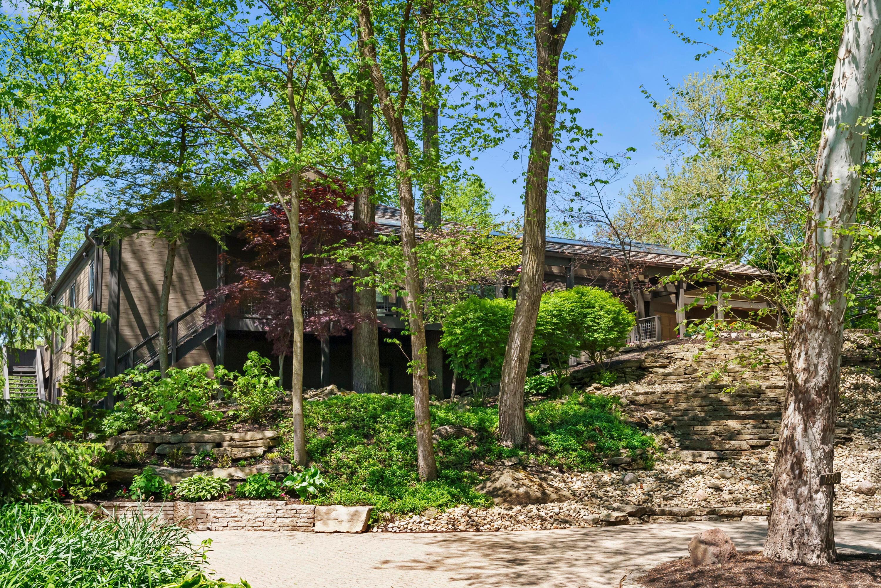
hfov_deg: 49.5
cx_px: 440
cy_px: 294
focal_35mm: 39
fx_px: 955
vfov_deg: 34.2
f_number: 9
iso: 800
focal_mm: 39
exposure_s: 1/800
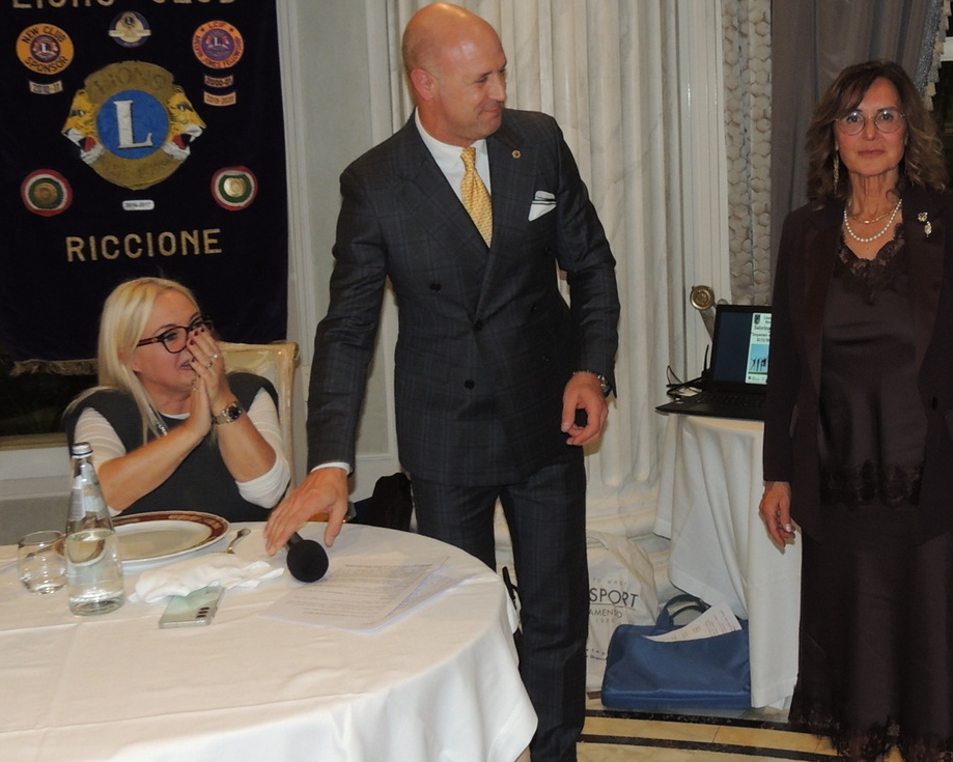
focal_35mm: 51
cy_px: 318
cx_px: 583
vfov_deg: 29.6
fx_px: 1438
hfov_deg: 36.5
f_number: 3.1
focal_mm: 5.3
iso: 200
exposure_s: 1/30
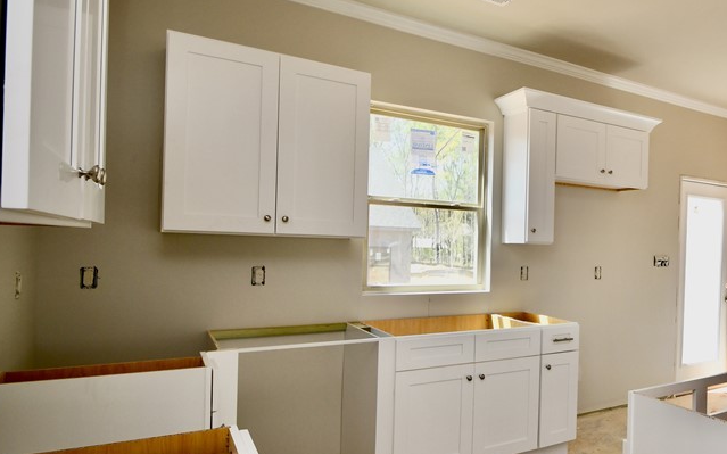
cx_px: 565
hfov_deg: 65.1
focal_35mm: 26
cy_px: 246
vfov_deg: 47.5
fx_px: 515
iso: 200
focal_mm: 10
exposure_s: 1/125
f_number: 5.6
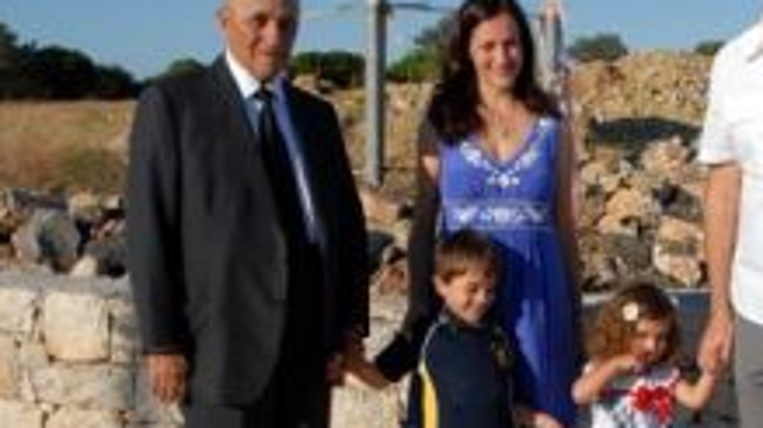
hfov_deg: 35.8
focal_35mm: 58
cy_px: 264
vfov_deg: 20.7
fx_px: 1173
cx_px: 491
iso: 200
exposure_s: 1/350
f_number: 10
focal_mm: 18
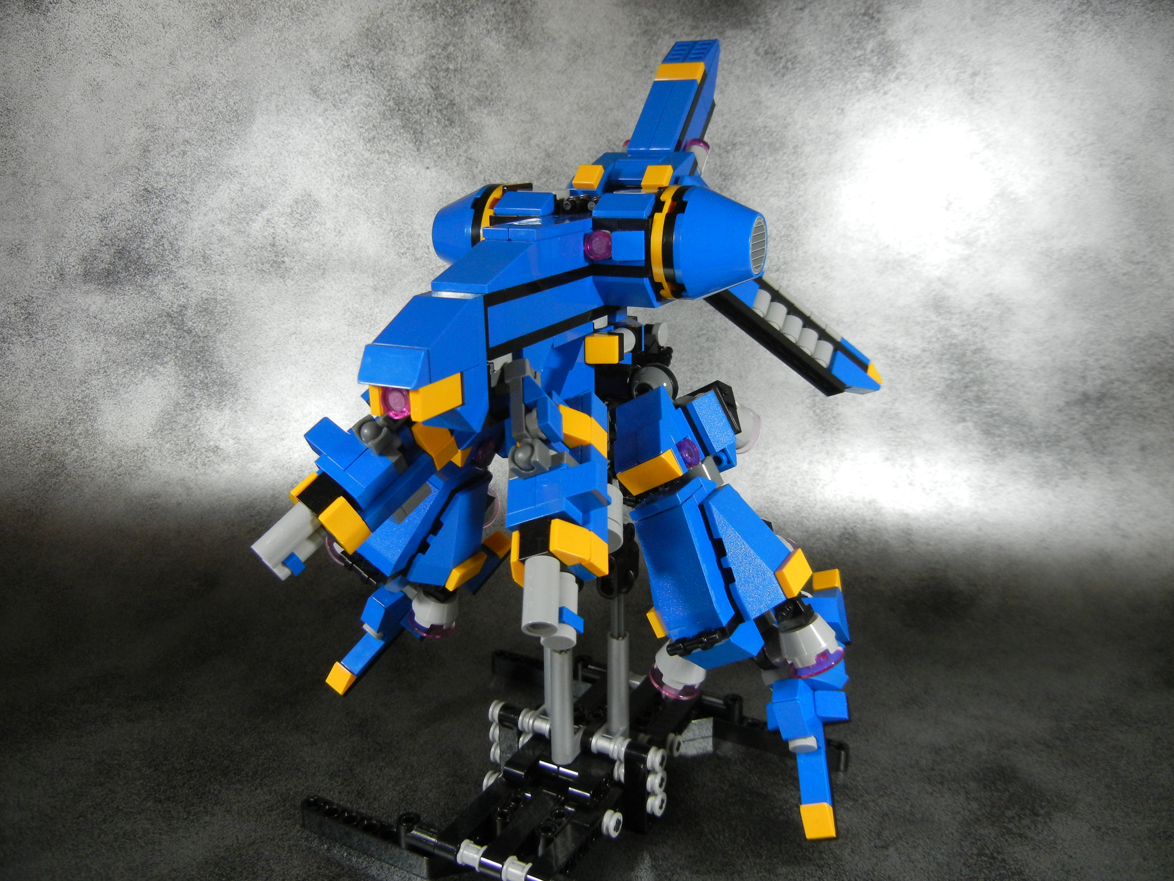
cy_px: 440
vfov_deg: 46.8
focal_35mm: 30
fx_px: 1017
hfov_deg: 60.0
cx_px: 587
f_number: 3.5
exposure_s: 1/60
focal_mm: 5.4
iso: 400
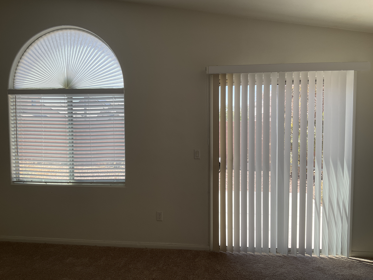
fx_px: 312
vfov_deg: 48.2
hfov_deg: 61.7
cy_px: 140
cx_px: 186
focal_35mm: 29
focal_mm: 3
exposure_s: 1/270
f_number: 1.8
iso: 25
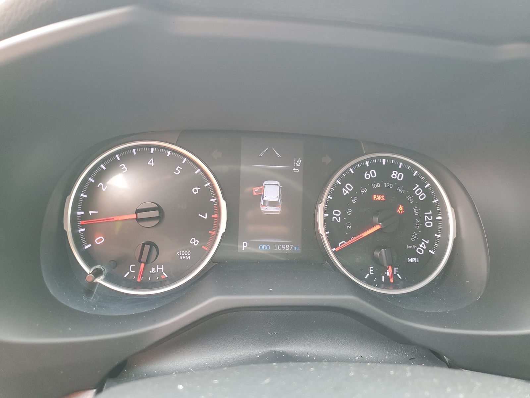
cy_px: 199
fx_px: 398
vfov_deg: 53.1
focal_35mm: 26
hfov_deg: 67.3
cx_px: 265
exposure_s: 1/60.2
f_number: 1.5
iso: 78
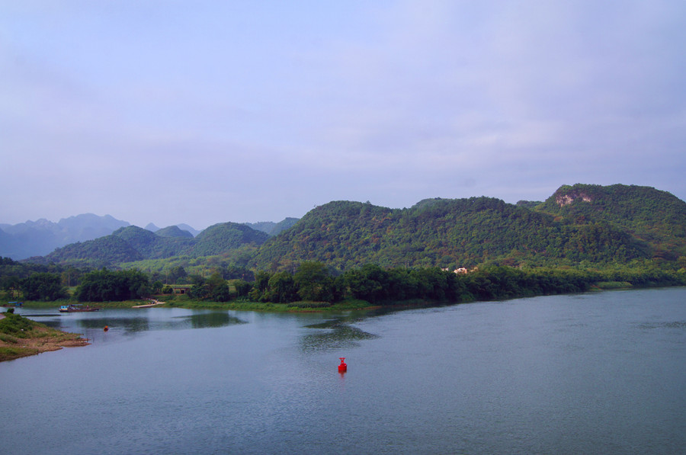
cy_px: 228
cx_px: 343
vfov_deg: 39.8
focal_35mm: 33
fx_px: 628
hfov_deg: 57.3
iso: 100
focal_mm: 22
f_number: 11
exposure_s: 1/100
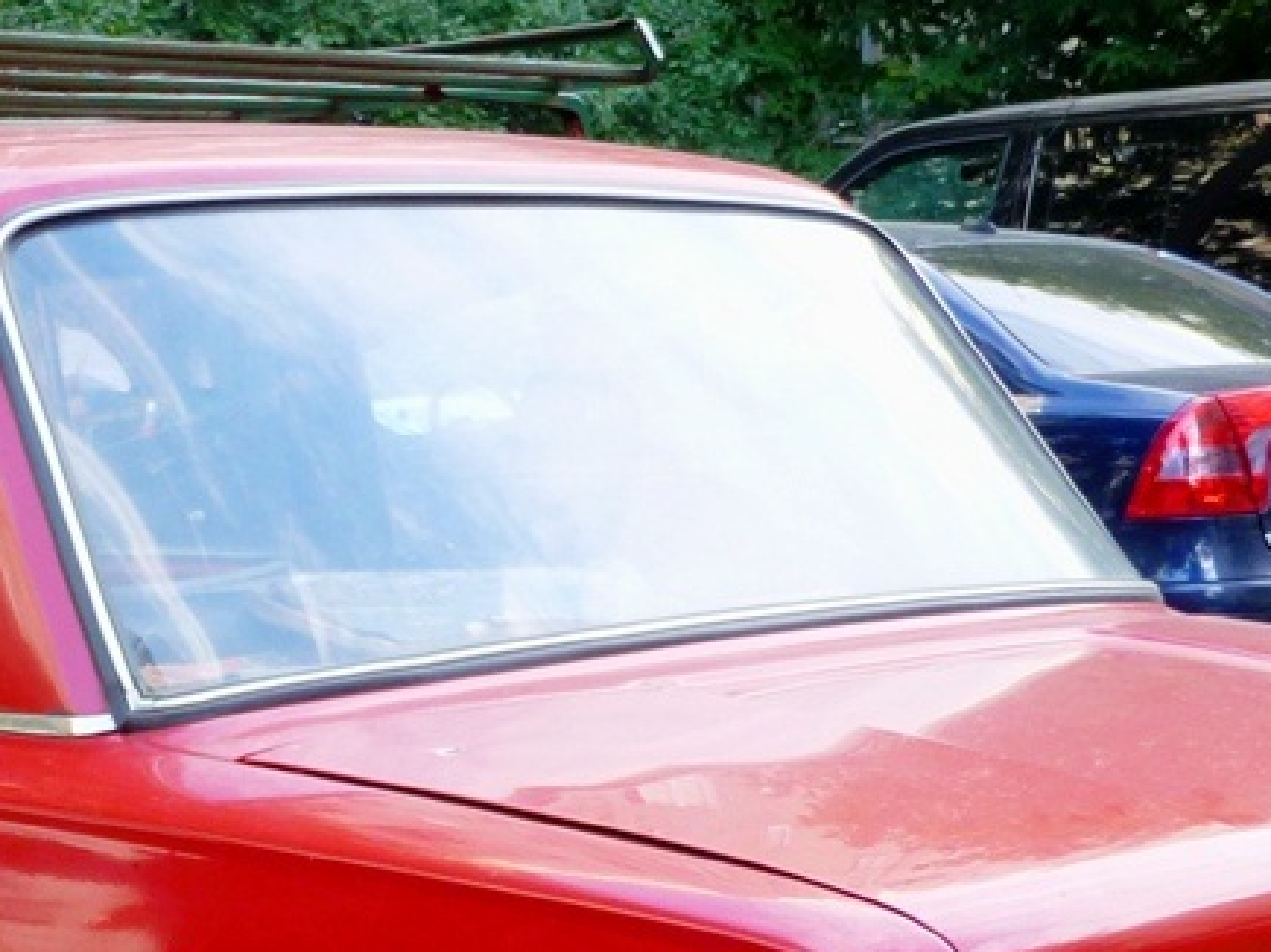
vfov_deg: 16.1
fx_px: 3340
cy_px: 771
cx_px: 307
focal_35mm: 91
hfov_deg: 21.3
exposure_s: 1/60
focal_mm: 5.4
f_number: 3.6
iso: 100
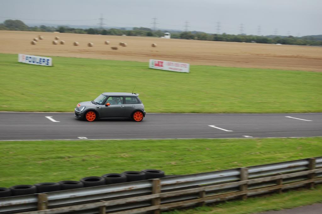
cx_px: 161
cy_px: 107
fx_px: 737
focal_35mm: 82
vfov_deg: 16.5
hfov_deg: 24.6
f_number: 8
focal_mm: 55
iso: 200
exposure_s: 1/250
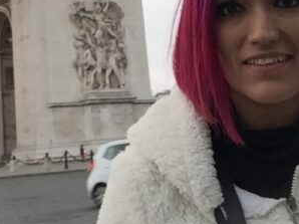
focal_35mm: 80
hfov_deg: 24.3
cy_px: -53
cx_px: 92
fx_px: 690
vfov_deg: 17.5
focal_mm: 2.65
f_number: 2.2
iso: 50
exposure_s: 1/50
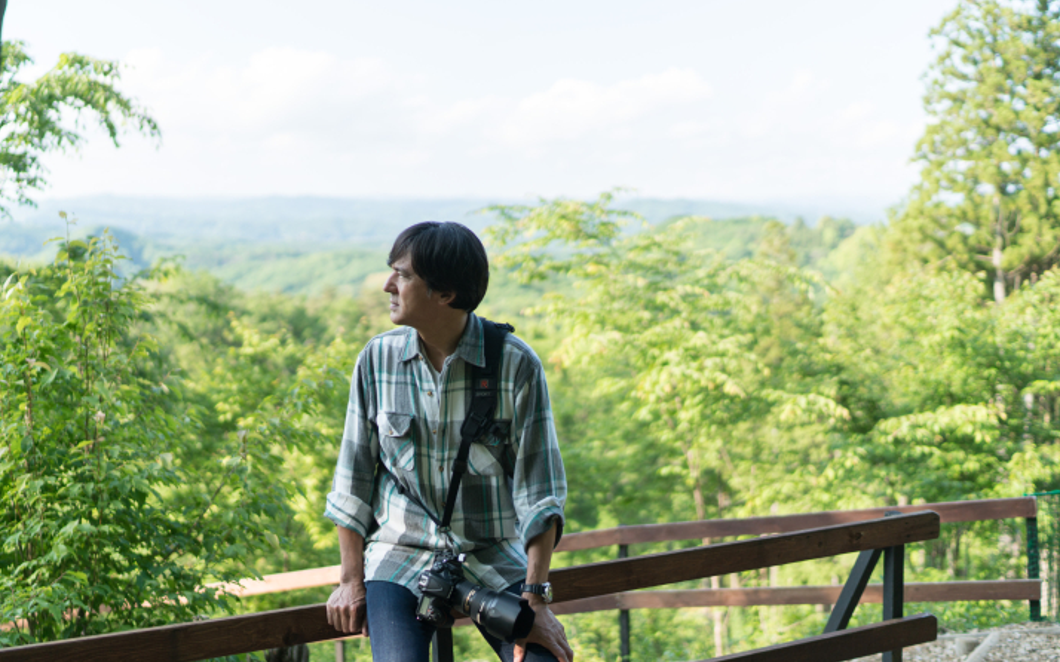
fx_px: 1155
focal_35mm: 40
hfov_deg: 49.2
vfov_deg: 32.0
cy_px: 294
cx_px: 484
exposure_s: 1/3200
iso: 100
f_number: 1.4
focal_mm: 35
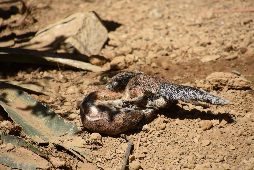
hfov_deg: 4.6
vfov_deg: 3.1
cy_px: 85
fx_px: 3175
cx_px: 127
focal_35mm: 450
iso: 640
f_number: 6.3
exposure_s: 1/3200
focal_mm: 300
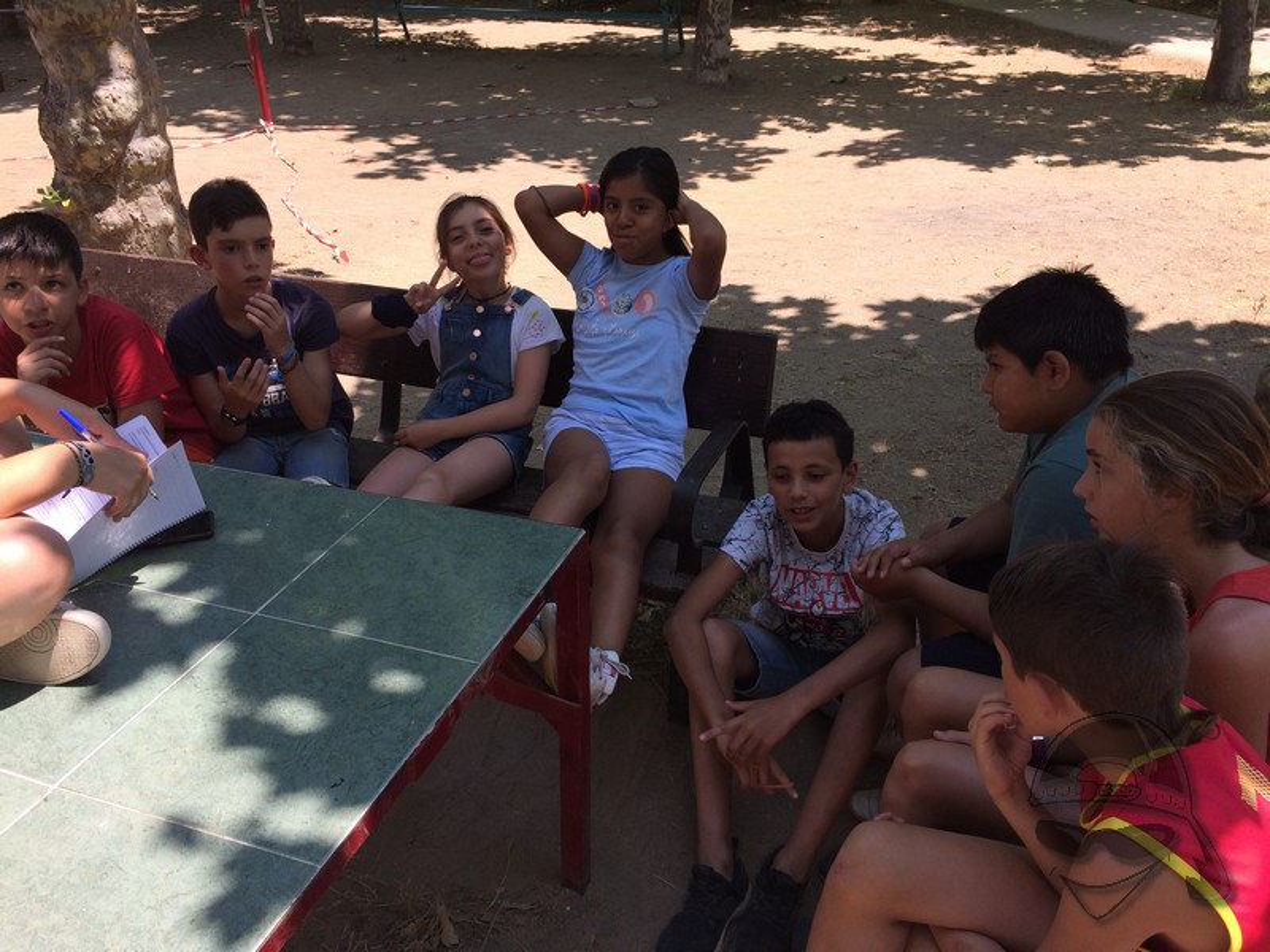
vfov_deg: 48.2
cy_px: 476
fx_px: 1064
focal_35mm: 29
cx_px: 635
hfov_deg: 61.7
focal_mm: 4.15
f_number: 2.2
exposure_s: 1/873
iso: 32
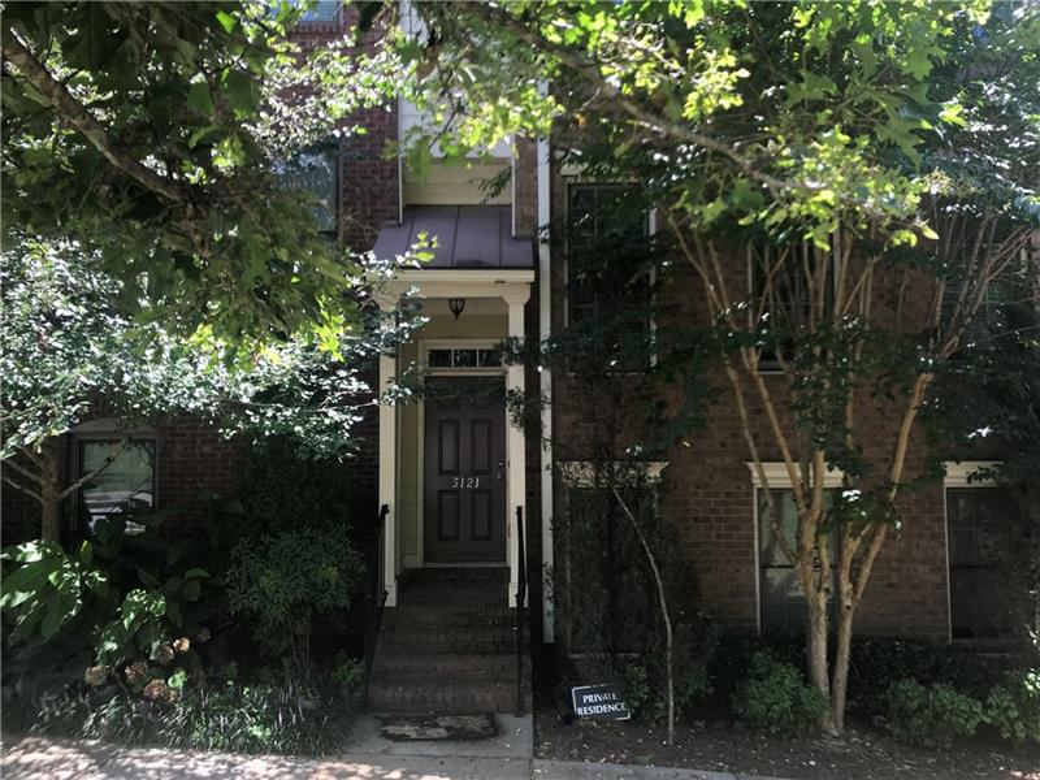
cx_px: 520
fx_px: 841
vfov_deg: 49.7
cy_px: 390
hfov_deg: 63.4
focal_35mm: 28
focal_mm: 3.99
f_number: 1.8
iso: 20
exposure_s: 1/190
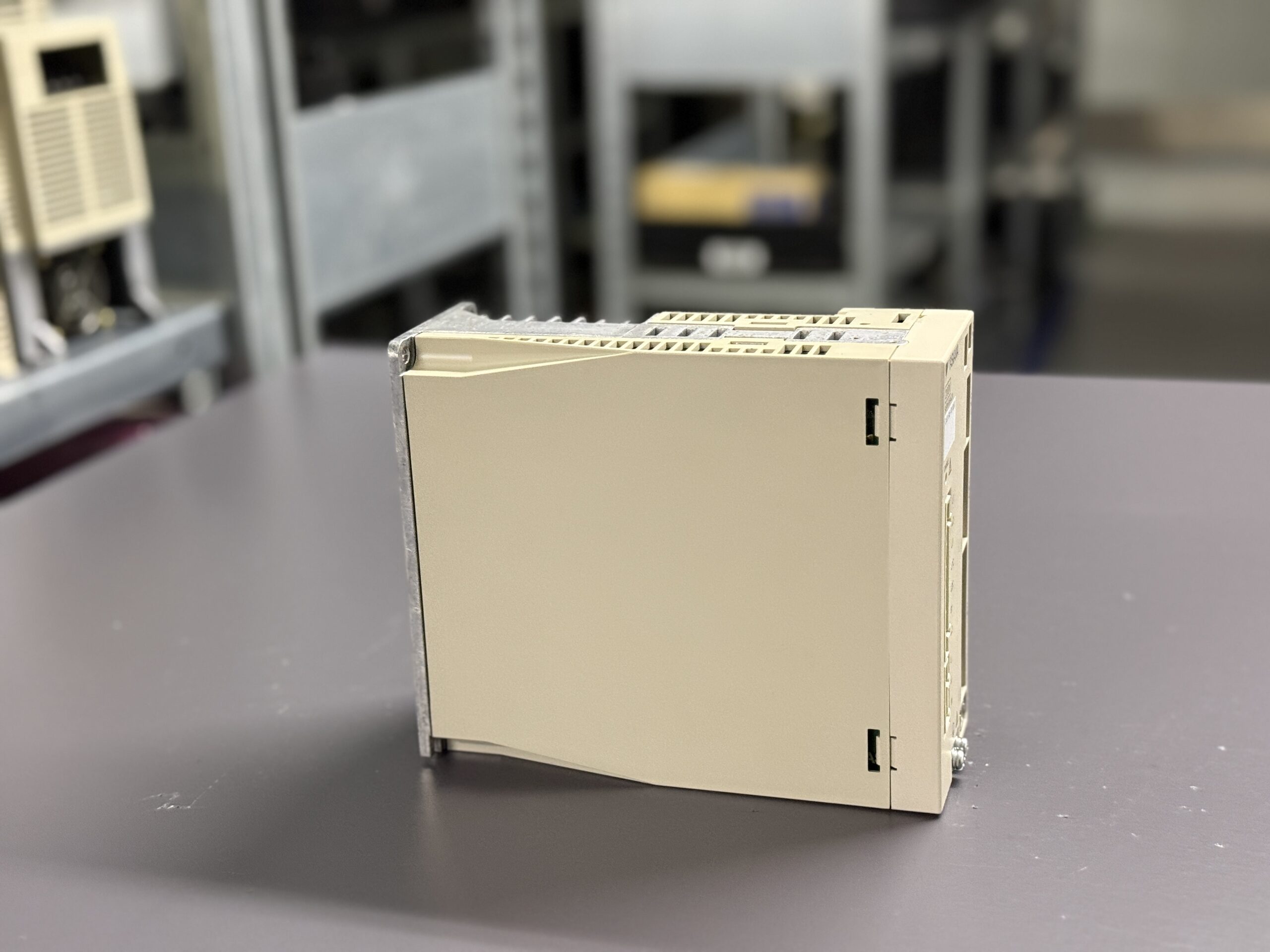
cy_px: 476
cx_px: 635
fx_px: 1761
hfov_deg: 39.7
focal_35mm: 48
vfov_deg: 30.3
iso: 320
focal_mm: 6.76
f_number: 1.78
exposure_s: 1/33
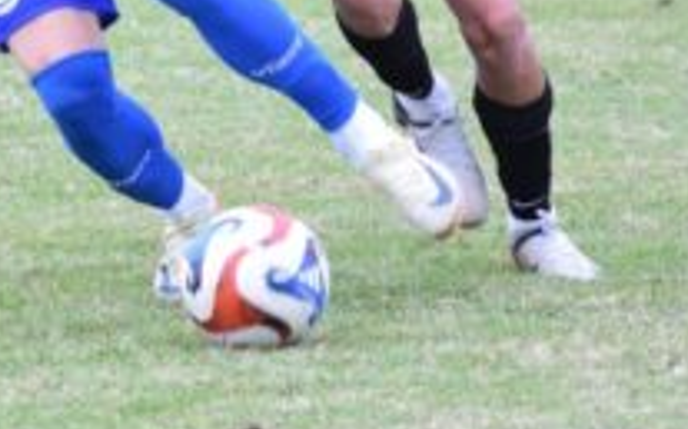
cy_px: -110
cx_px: 47
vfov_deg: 1.3
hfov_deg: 2.1
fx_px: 18342
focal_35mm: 979
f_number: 5.6
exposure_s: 1/640
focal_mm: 210
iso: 3200
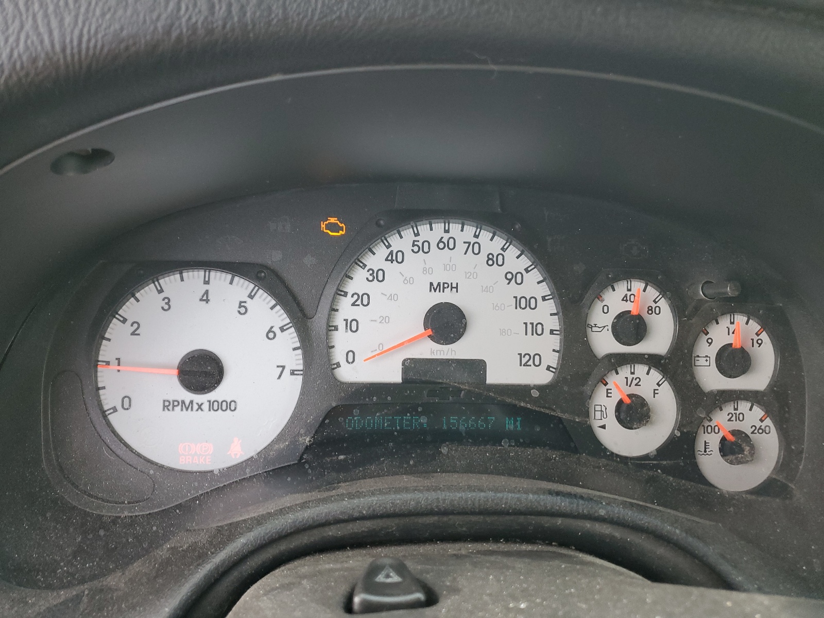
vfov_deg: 53.1
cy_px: 309
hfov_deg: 67.3
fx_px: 619
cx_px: 412
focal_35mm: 26
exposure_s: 1/120
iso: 90
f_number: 1.5
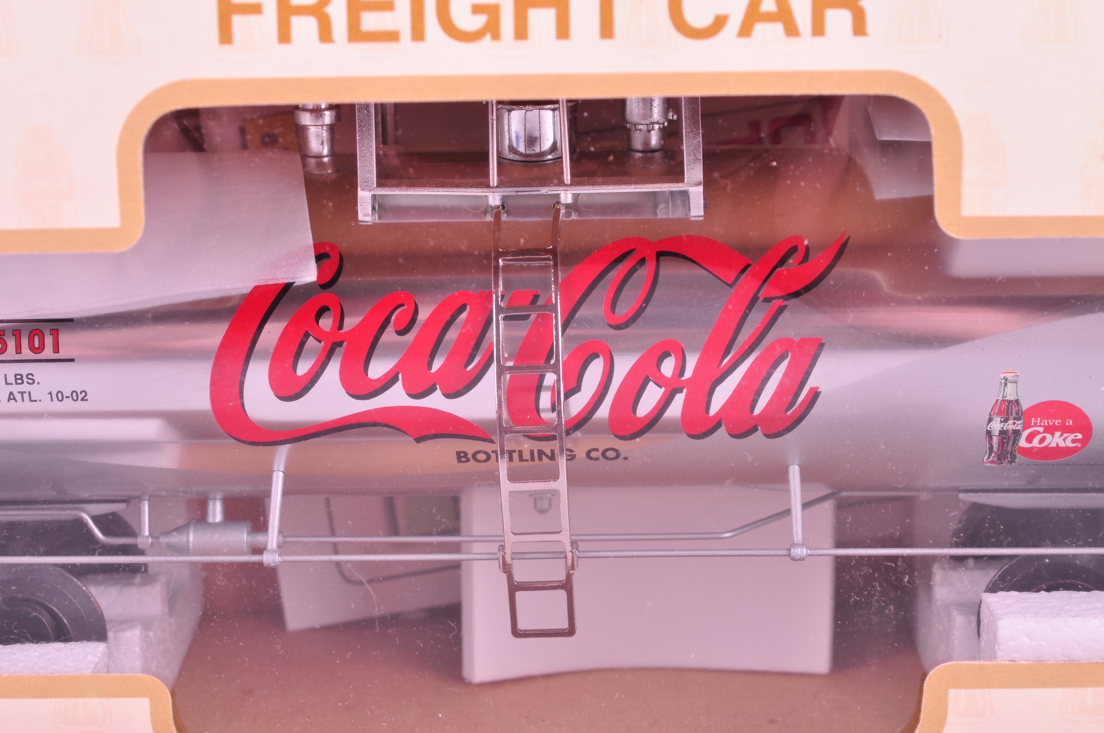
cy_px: 366
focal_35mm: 82
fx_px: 2527
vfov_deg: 16.5
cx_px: 552
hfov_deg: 24.6
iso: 160
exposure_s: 1/125
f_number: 11
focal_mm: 55
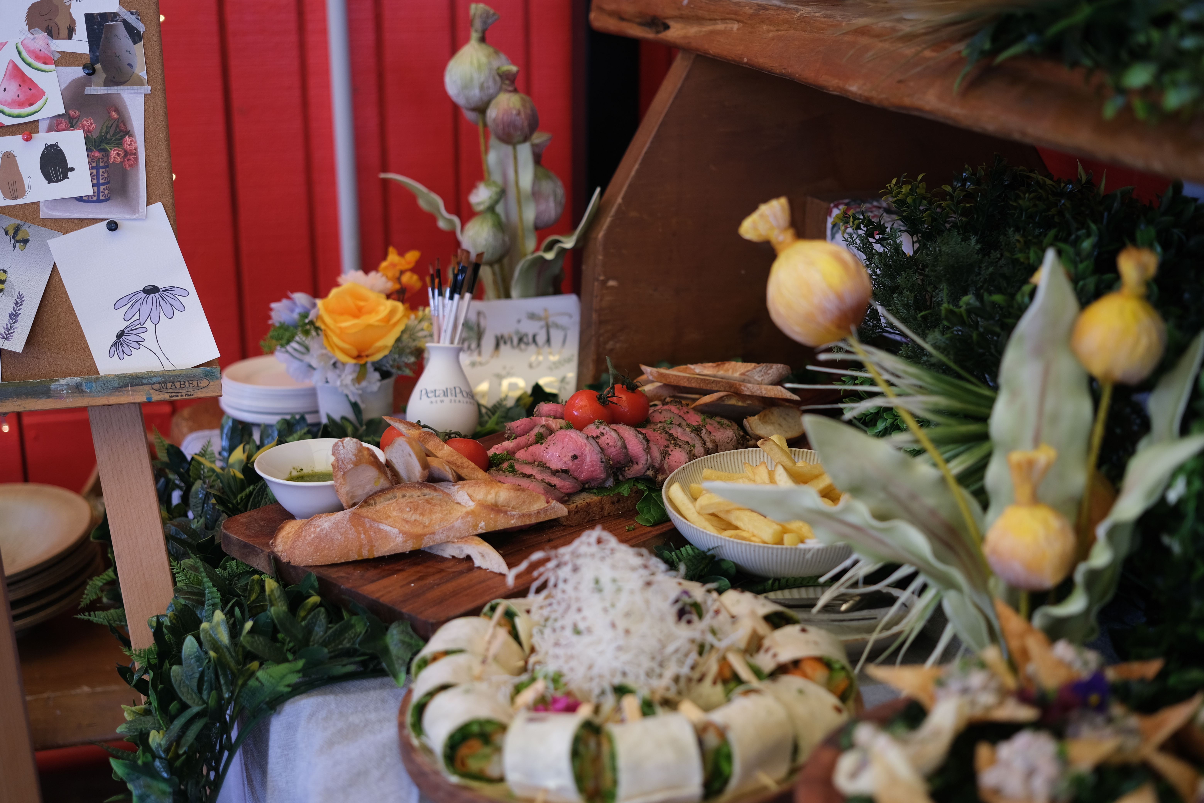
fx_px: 1672
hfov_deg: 39.6
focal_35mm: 50
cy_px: 402
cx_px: 602
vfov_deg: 27.0
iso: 160
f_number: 1.8
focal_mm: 33
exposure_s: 1/180
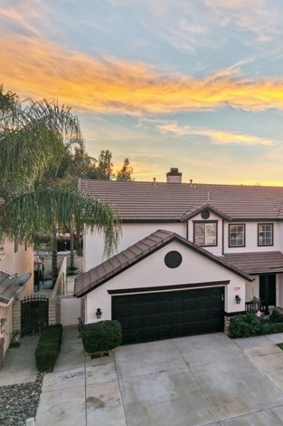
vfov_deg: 55.8
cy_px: 210
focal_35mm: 34
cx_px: 255
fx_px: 401
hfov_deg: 36.4
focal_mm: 8.7
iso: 200
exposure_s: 1/400
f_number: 1.8
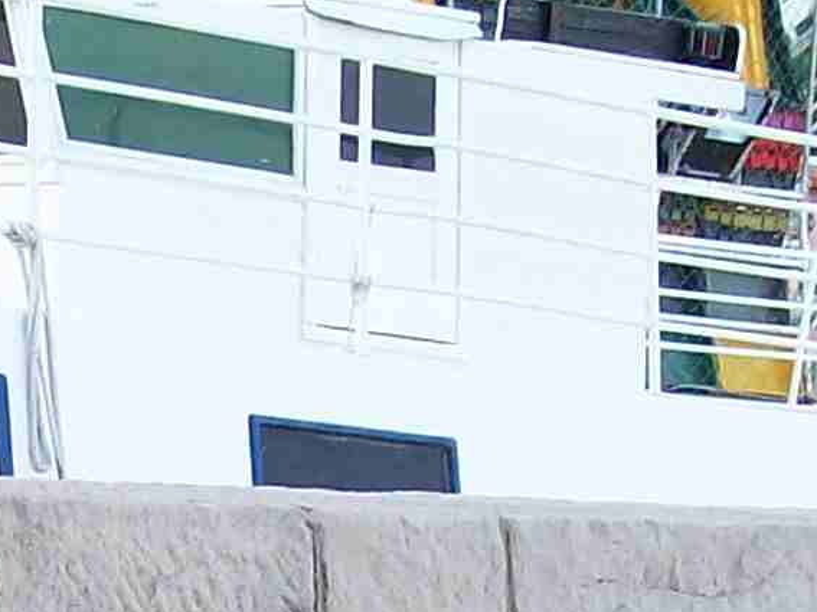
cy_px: 896
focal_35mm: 195
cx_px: -287
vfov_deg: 7.5
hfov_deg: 9.9
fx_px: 4601
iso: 80
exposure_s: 1/148
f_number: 2.7
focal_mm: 6
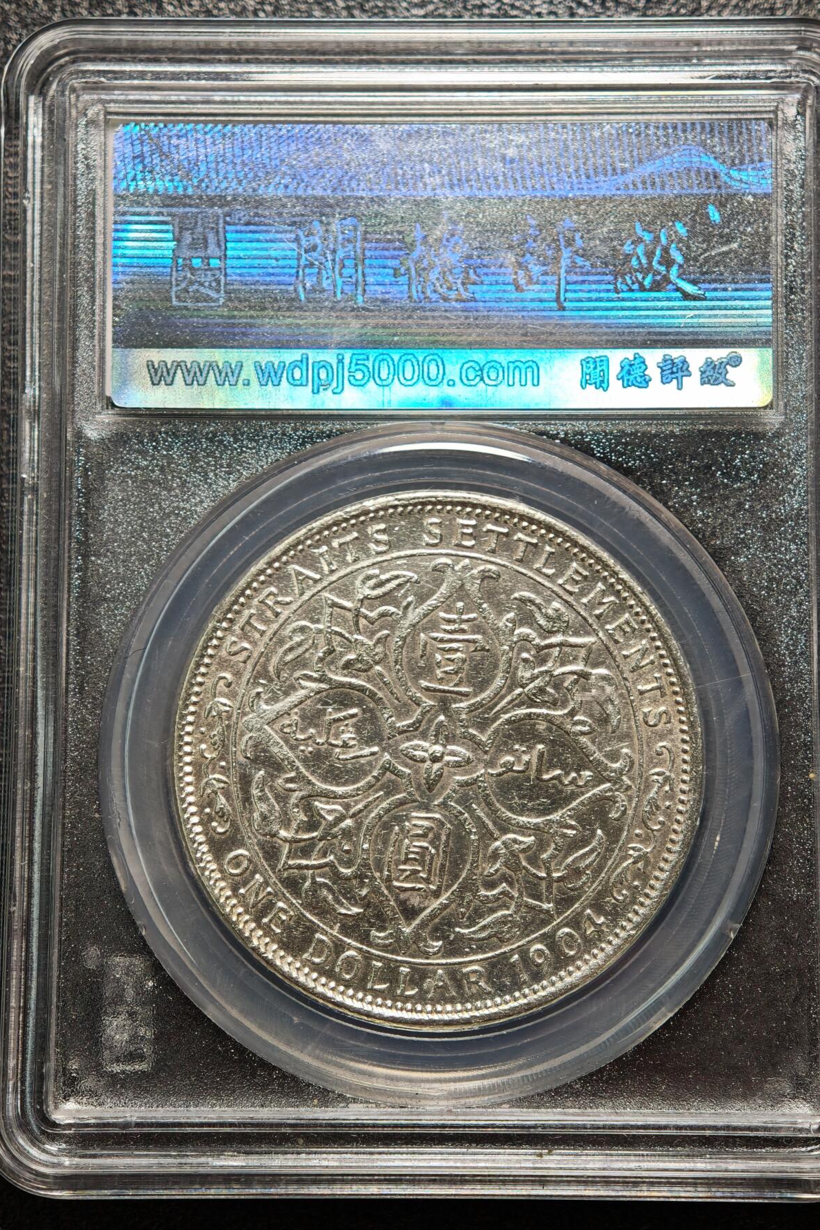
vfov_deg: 31.9
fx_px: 2152
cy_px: 612
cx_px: 435
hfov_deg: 21.6
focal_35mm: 63
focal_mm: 9
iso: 125
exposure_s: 1/102
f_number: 2
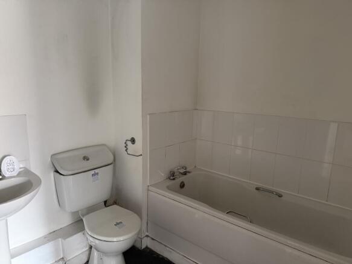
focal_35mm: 24
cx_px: 176
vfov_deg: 56.8
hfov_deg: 71.6
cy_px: 132
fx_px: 244
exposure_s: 1/33
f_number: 1.78
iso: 640
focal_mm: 6.76
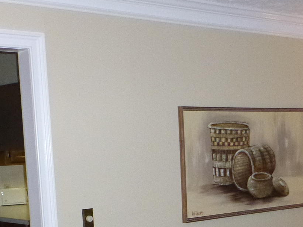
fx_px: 682
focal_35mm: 78
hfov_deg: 24.7
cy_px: 243
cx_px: 230
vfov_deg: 18.3
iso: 500
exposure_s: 1/60
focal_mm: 4.4
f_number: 3.3
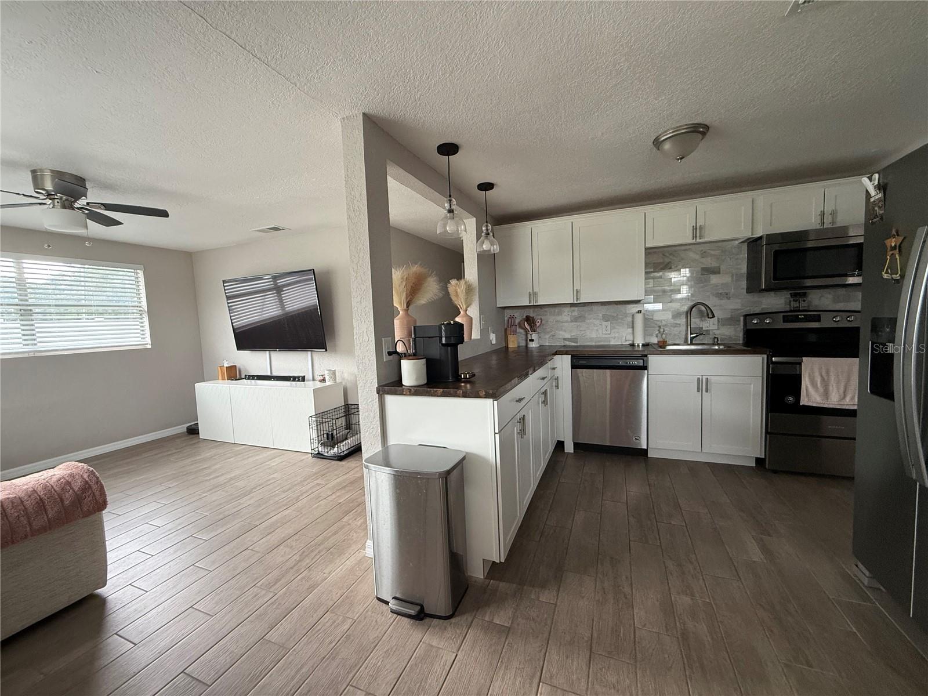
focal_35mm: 14
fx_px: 375
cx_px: 464
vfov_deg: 85.7
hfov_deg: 102.1
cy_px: 348
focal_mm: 2.22
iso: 250
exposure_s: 1/99
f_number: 2.2
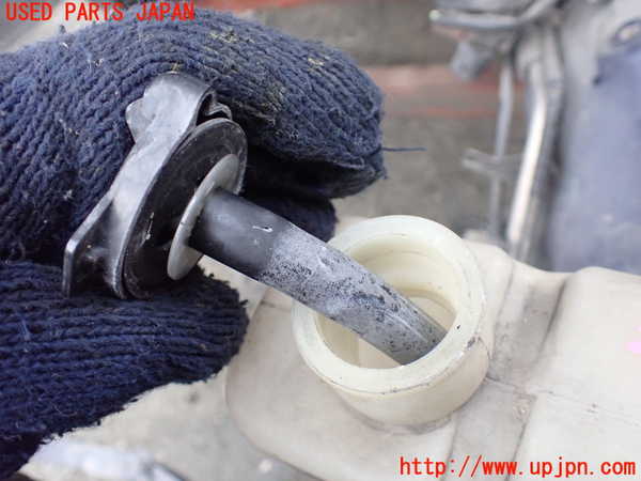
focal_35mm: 30
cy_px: 240
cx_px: 320
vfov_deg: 46.8
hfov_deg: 60.0
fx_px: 556
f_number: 2.3
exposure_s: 1/125
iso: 800
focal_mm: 5.4
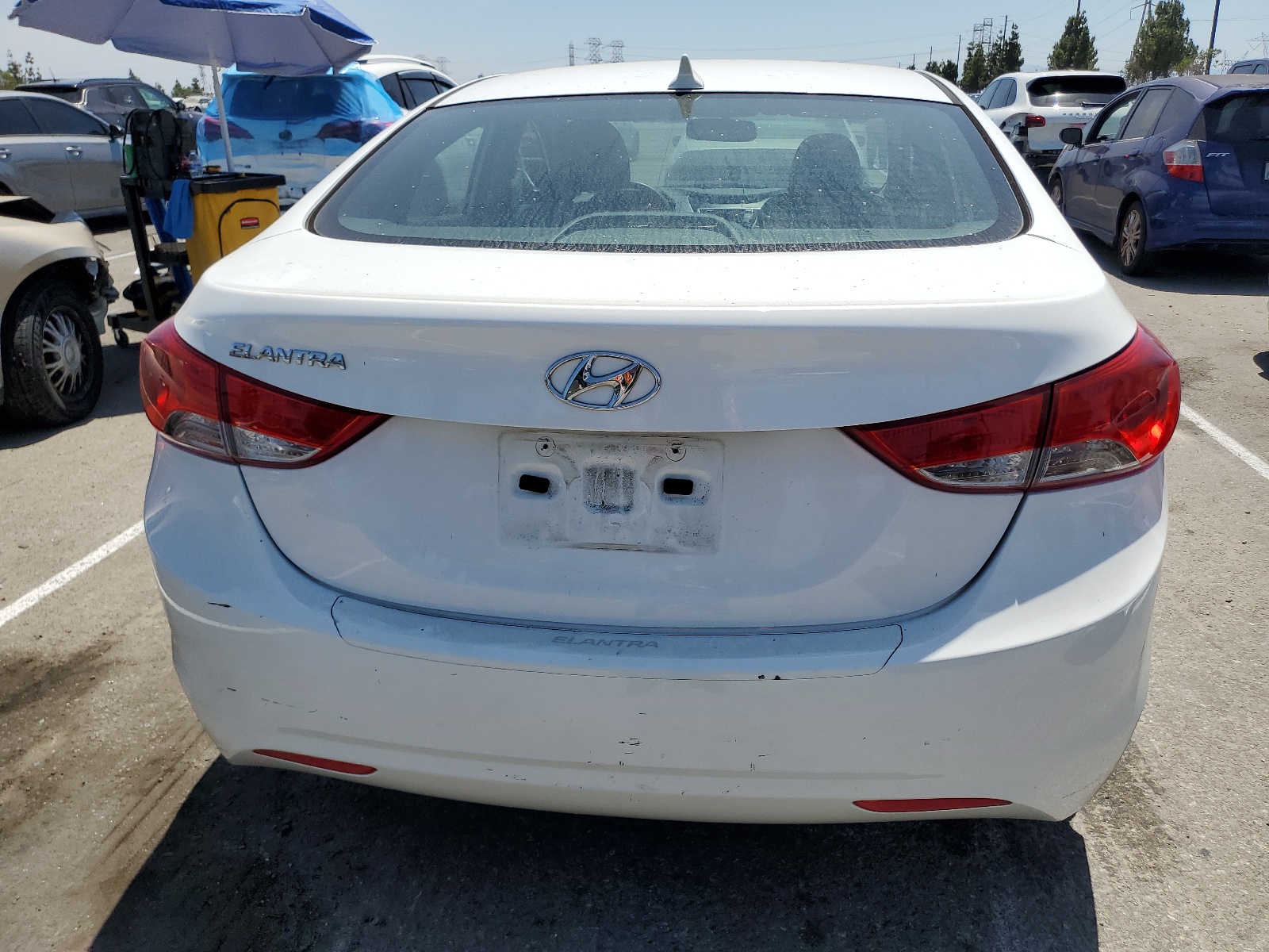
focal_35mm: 26
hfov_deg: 67.3
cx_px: 634
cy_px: 476
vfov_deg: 53.1
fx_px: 953
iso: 50
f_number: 1.5
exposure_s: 1/5000
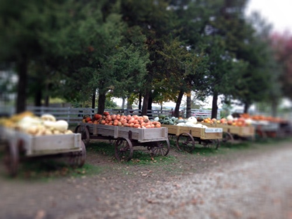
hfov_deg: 55.4
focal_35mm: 33
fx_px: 278
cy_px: 110
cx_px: 146
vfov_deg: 42.9
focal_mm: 4.12
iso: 50
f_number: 2.4
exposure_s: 1/120
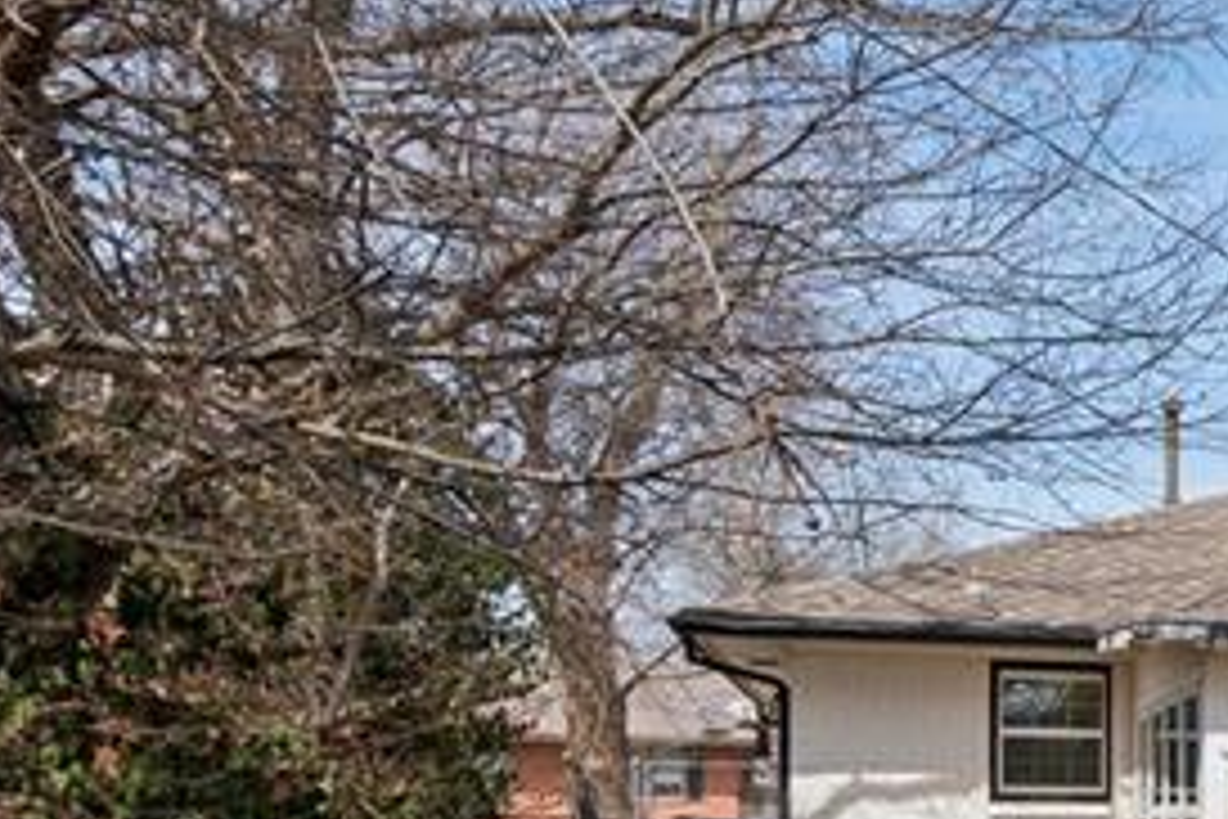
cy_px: 842
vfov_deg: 21.7
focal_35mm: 60
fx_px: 2047
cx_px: 2002
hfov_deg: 23.7
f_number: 7.1
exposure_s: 1/1250
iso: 200
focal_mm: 16
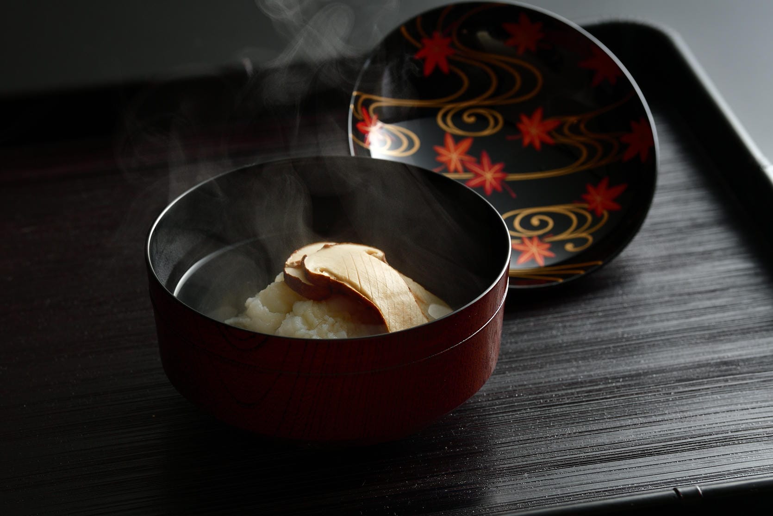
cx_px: 386
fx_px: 2641
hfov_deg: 16.6
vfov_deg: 11.1
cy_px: 258
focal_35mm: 123
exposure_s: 1/200
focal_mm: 82
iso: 100
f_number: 8
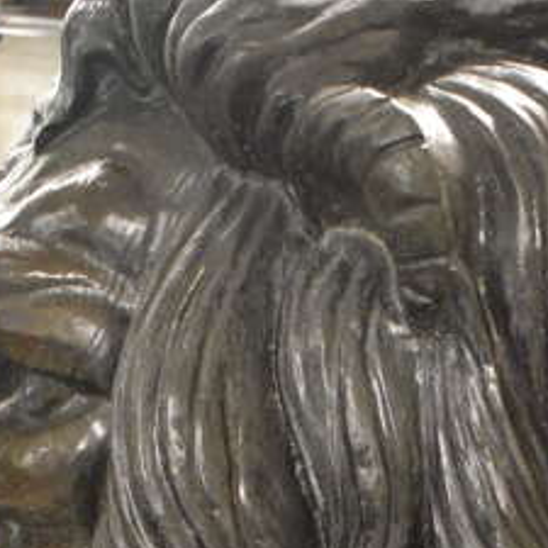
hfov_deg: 18.4
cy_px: 817
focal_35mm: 93
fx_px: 1666
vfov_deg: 17.0
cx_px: 480
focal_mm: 18
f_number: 3.5
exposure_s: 1/30
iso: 3200
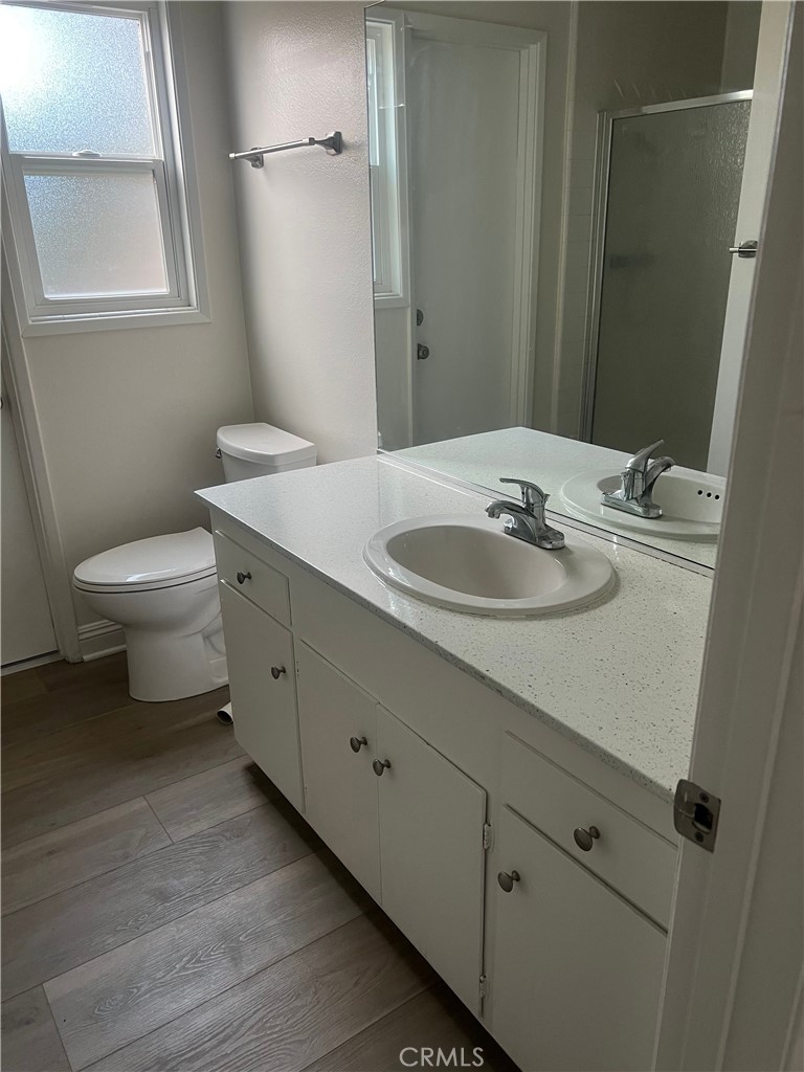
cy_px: 536
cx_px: 402
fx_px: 805
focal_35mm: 26
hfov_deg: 53.1
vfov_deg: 67.3
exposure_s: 1/60
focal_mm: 5.7
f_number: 1.5
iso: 125
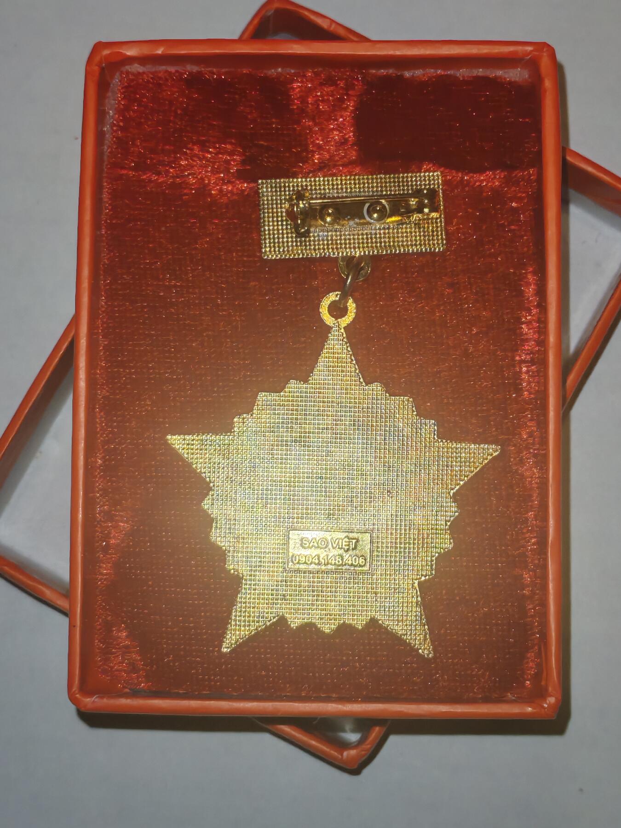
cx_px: 310
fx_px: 1627
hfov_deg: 21.6
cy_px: 414
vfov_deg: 28.6
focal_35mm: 68
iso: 50
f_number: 1.95
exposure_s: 1/130
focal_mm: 5.52
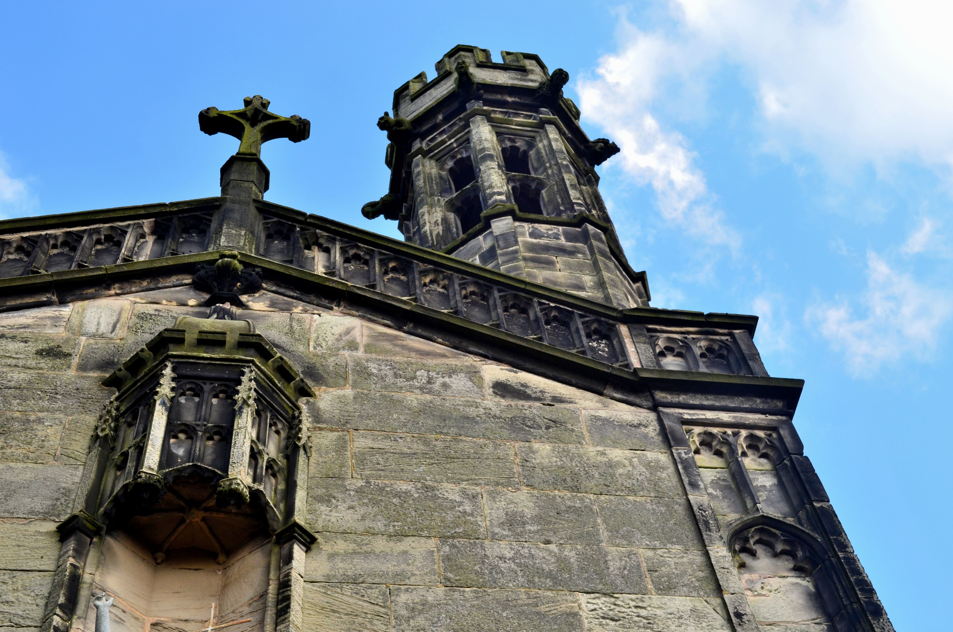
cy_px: 316
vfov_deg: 28.0
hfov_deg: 41.2
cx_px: 476
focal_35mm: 48
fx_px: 1268
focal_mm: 32
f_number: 8
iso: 400
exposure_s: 1/60
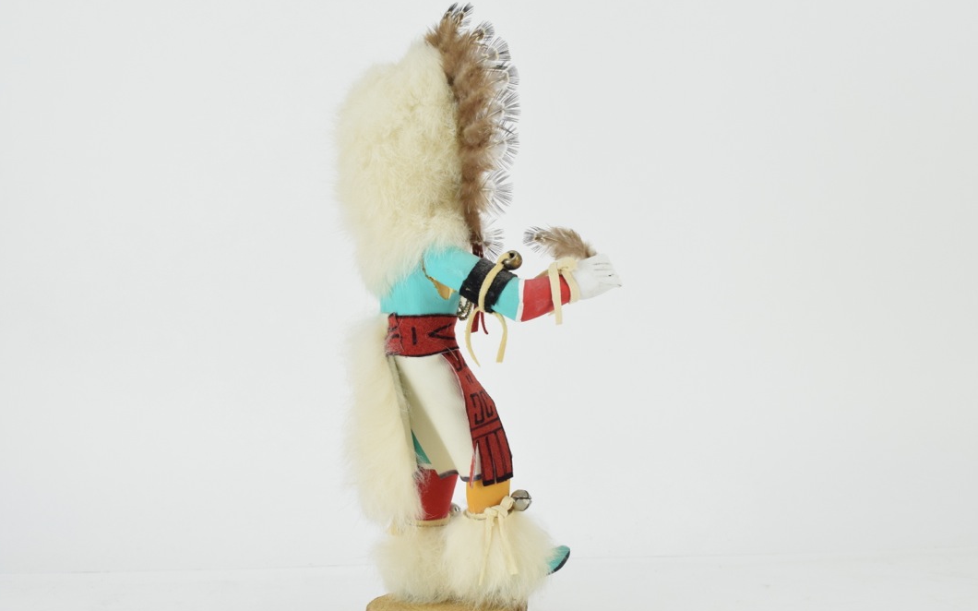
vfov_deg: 26.8
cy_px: 344
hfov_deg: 41.8
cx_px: 440
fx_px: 1279
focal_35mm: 48
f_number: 6.3
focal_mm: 26
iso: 800
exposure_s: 1/125
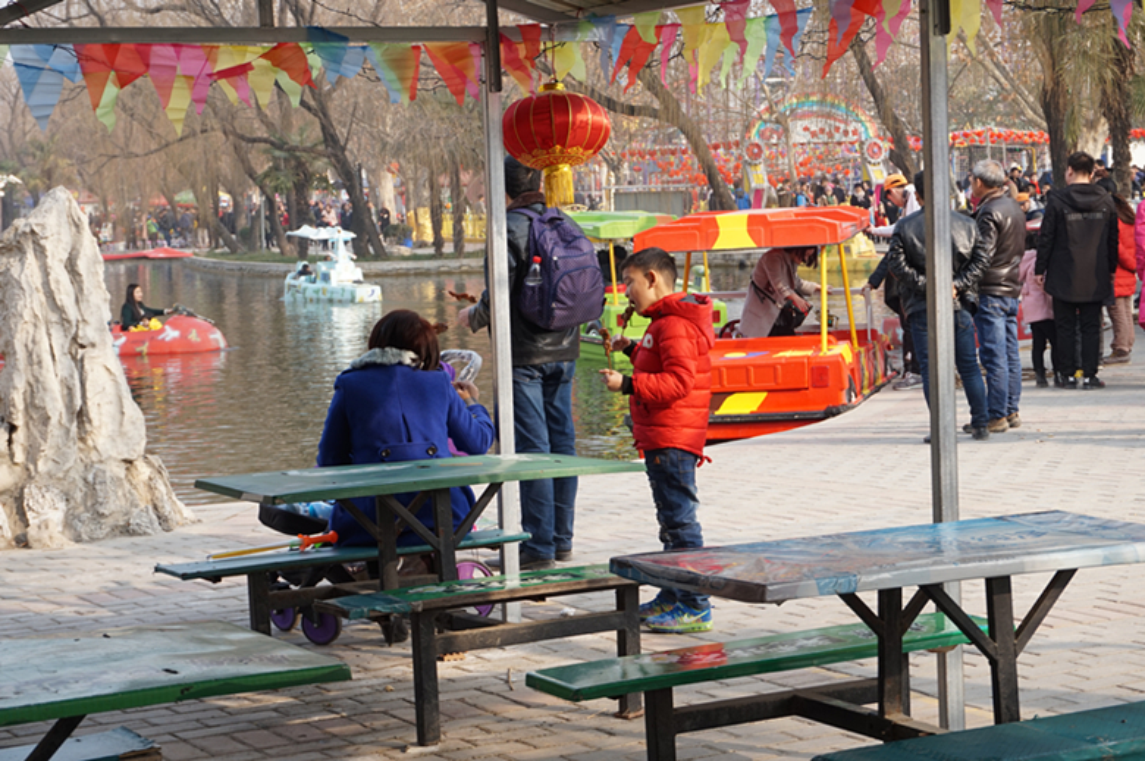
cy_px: 380
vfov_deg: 18.1
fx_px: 2382
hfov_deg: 27.0
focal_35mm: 75
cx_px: 572
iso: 100
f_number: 7.1
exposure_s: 1/100
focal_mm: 50
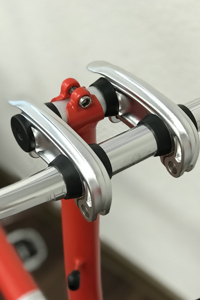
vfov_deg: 23.6
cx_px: 94
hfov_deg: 15.9
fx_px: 717
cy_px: 152
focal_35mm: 86
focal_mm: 6.6
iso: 80
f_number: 2.8
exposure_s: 1/50
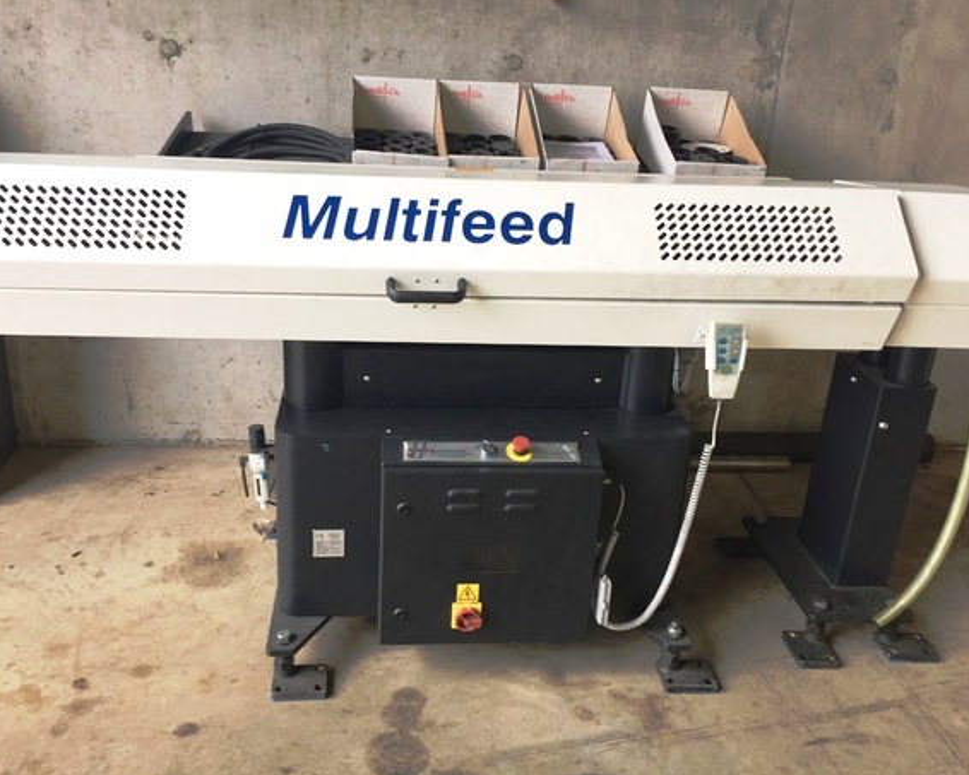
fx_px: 918
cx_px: 452
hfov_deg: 55.6
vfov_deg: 45.8
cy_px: 370
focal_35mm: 32
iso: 32
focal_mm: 4.15
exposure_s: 1/50
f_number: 2.2
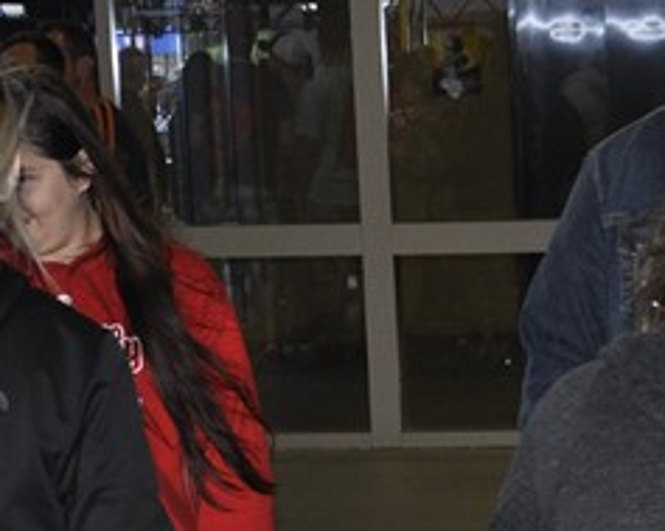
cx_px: 746
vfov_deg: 7.9
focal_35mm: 190
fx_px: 3735
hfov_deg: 10.1
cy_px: 888
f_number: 4.2
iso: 400
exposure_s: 1/60
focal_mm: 32
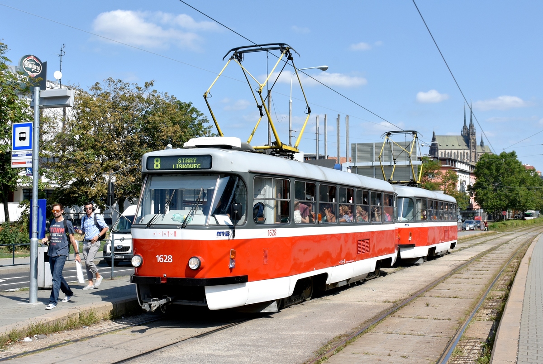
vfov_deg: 40.1
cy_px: 182
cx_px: 272
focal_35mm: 33
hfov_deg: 57.2
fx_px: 498
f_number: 10
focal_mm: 22
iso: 200
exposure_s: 1/400
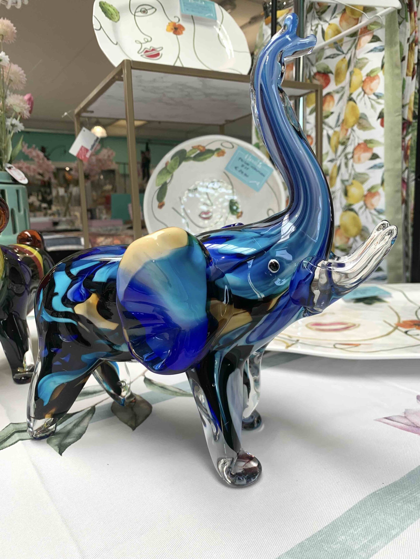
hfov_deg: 53.1
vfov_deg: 67.3
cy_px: 280
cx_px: 210
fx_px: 421
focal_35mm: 26
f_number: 1.8
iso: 25
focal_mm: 4.25
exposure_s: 1/159
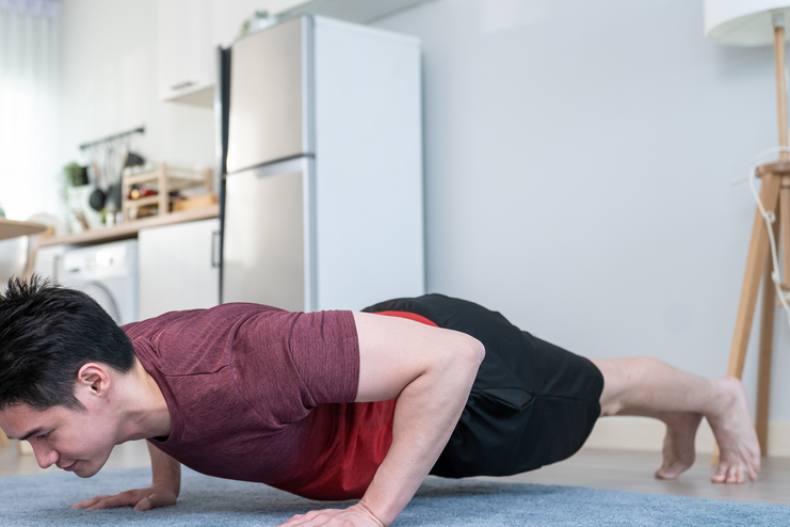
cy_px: 293
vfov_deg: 25.0
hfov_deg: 36.6
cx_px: 292
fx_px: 1185
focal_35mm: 54
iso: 400
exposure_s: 1/200
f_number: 2.8
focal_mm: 40
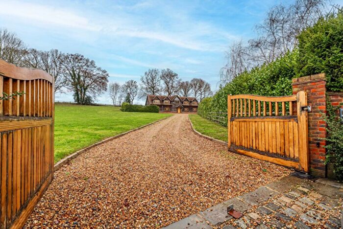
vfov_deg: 73.9
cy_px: 114
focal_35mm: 16
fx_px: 153
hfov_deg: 96.7
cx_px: 172
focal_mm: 16
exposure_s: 1/50
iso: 200
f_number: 8
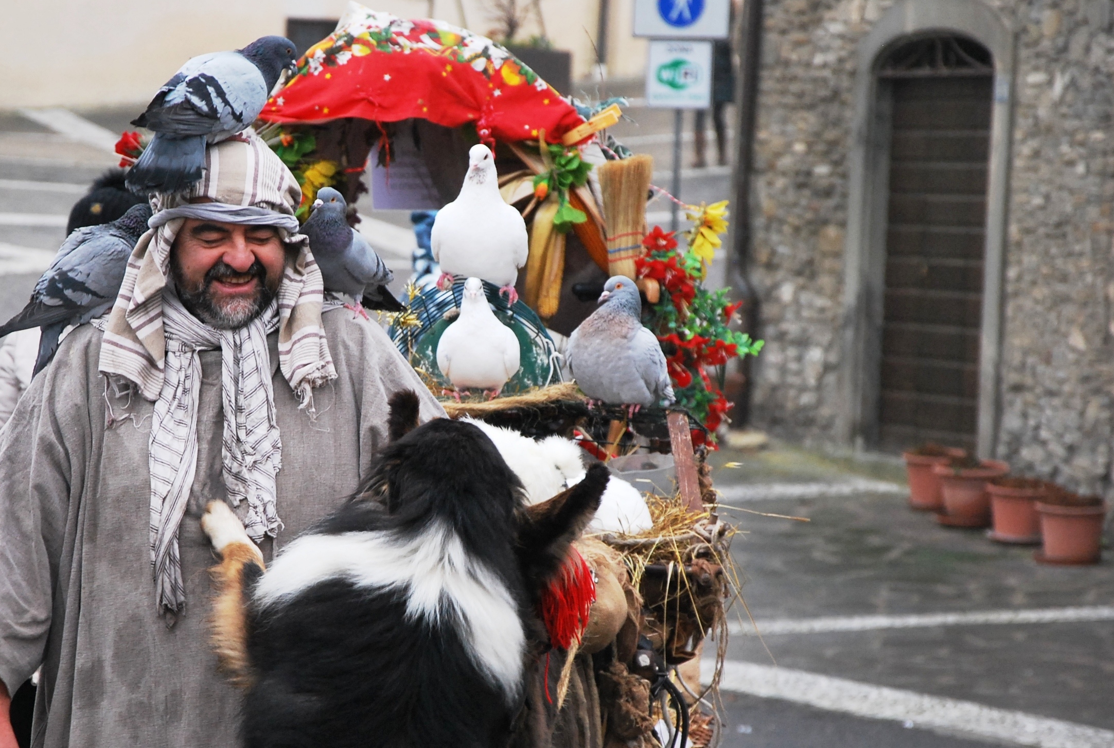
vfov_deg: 6.5
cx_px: 379
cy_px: 463
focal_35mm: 211
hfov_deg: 9.7
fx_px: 6532
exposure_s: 1/125
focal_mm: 105
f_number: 5.6
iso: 640
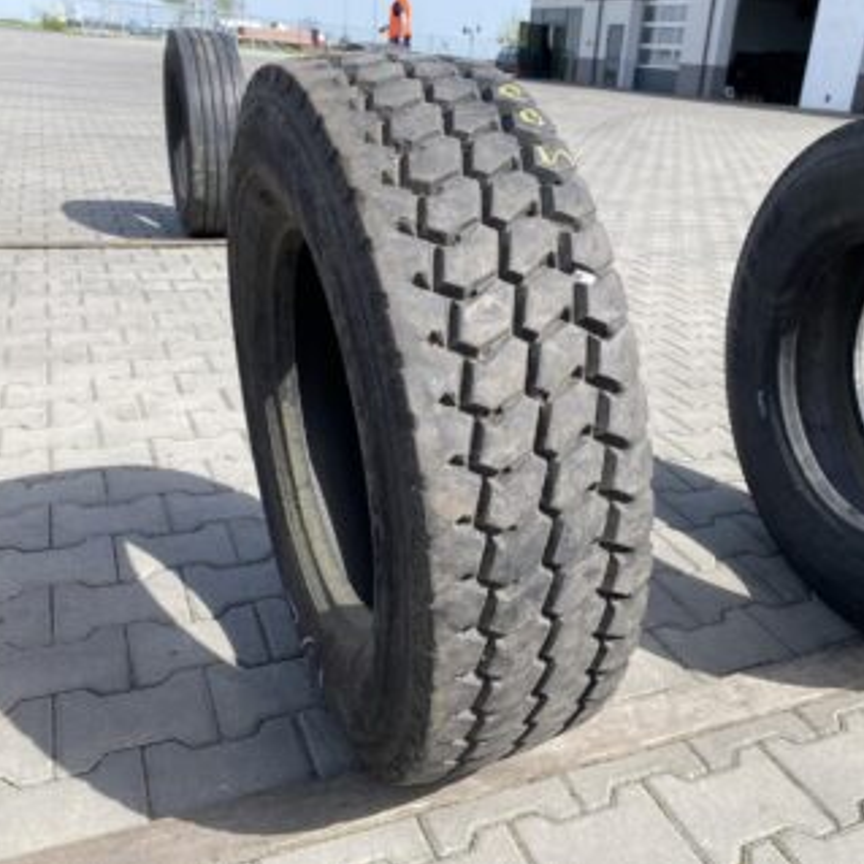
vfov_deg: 52.5
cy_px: 432
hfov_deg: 52.2
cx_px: 517
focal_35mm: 31
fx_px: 875
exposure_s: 1/1316
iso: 32
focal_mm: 4.25
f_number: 1.8
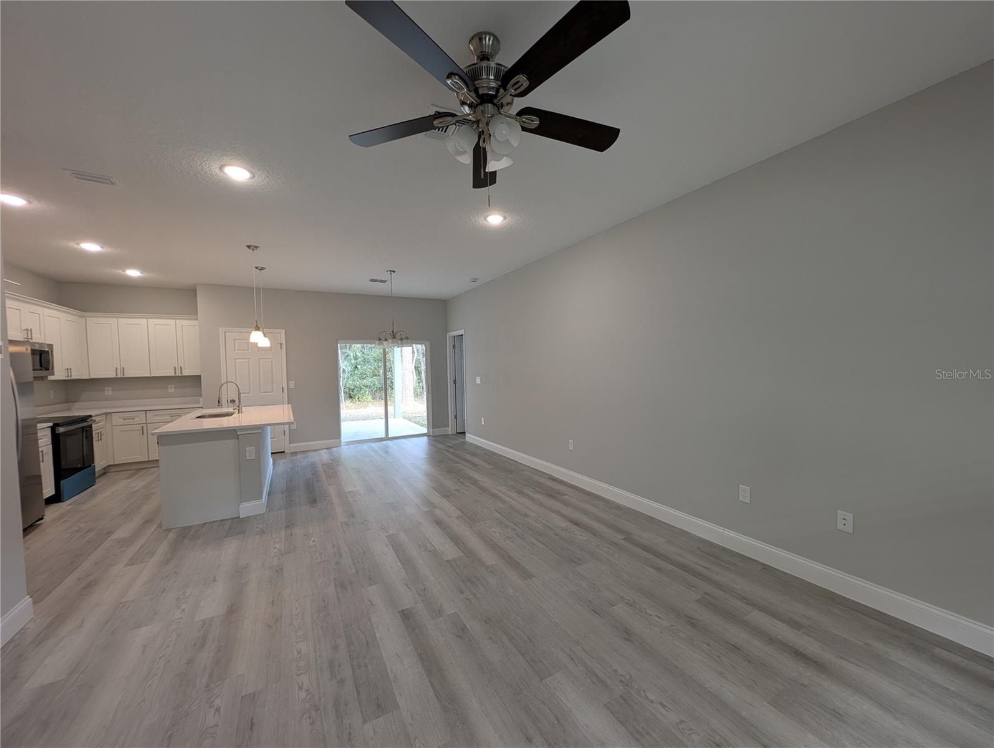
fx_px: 345
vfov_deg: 94.6
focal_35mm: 12
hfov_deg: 110.5
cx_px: 497
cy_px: 374
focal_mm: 2.23
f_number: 1.95
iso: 59
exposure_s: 1/60
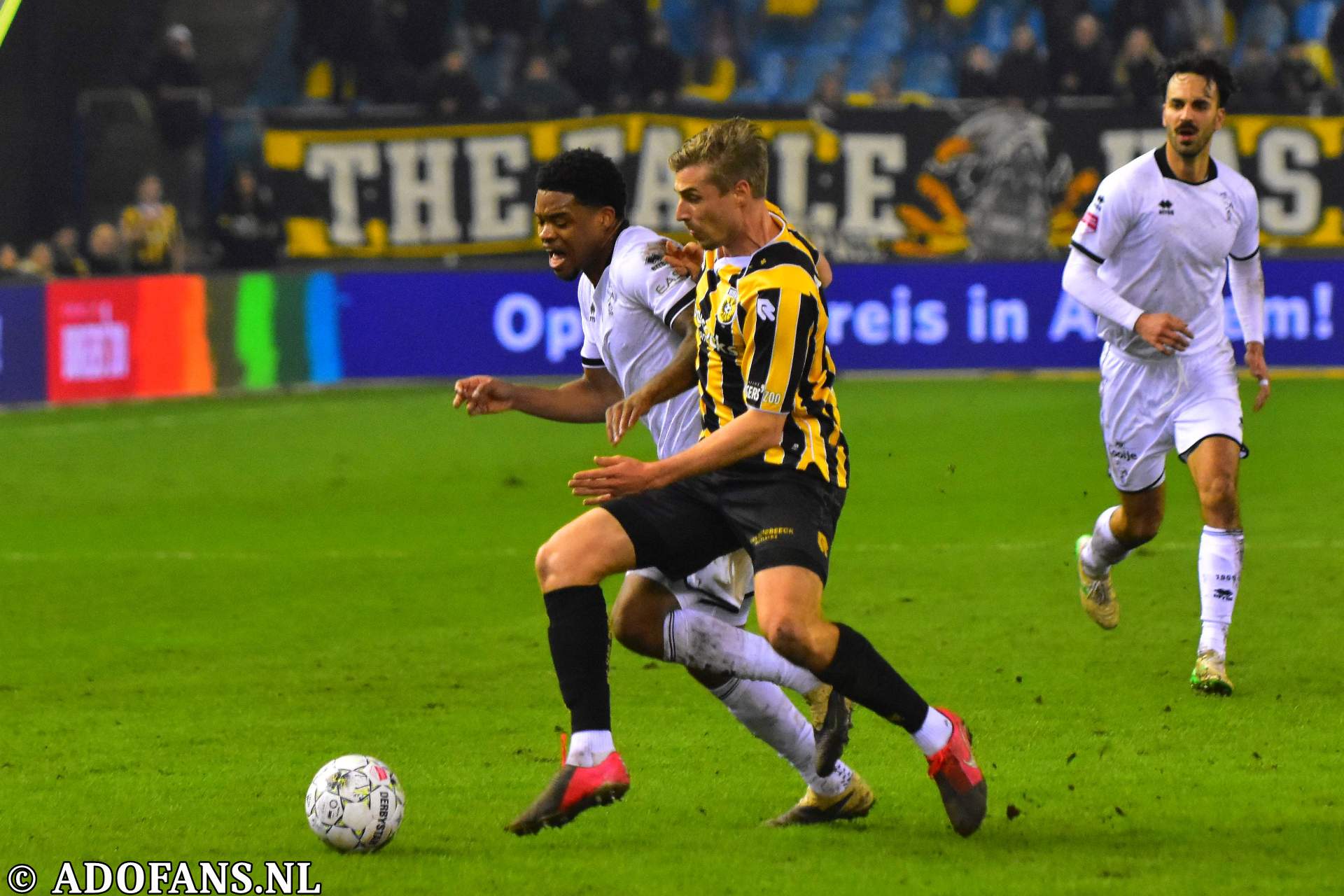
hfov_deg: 8.9
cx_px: 672
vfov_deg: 5.9
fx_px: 8679
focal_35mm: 232
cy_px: 448
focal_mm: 155
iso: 4000
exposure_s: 1/1000
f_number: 2.8
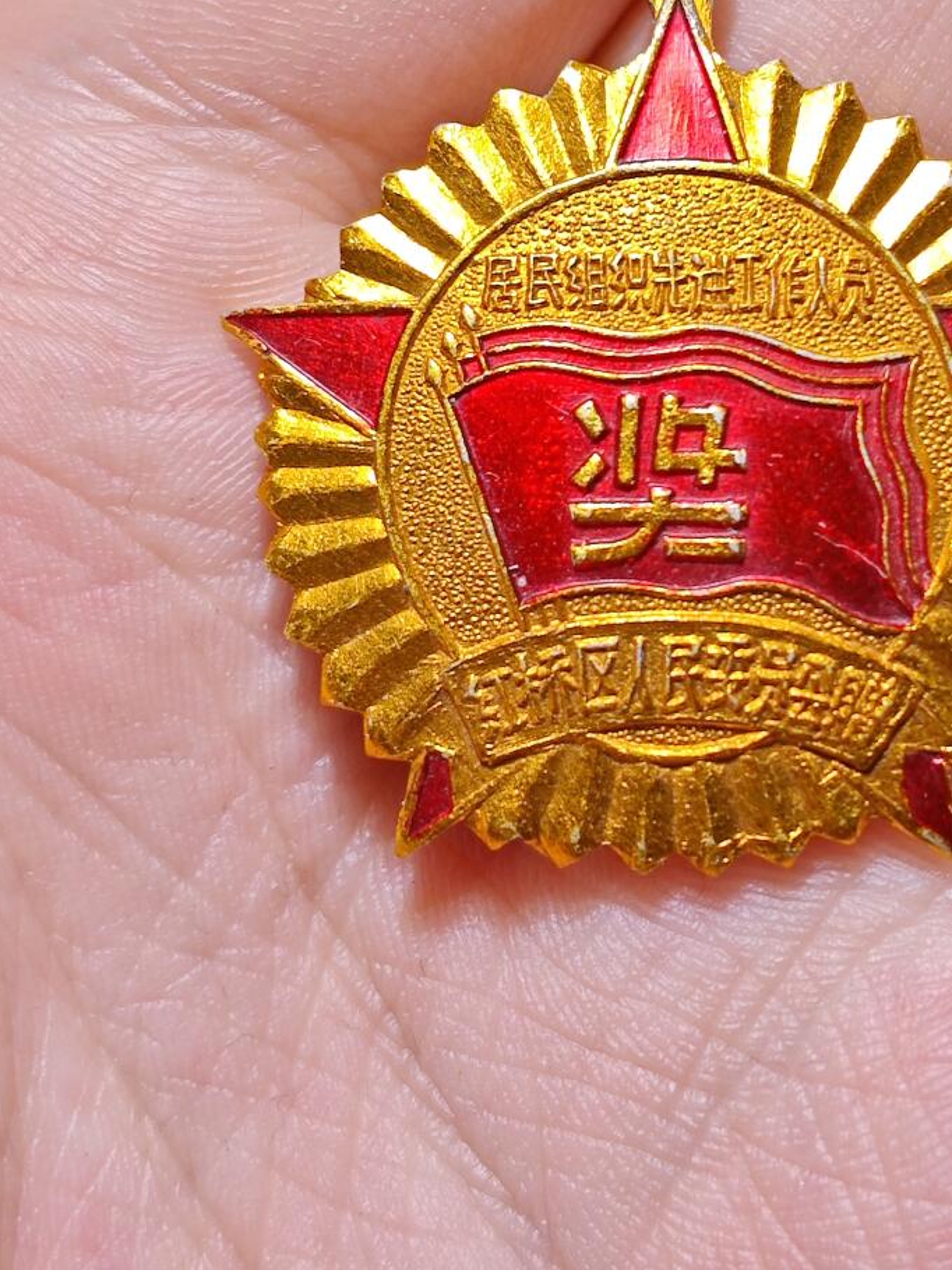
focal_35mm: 91
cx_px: 698
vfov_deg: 21.5
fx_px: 3338
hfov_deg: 16.2
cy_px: 472
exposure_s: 1/2805
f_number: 1.6
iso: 50
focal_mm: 6.55
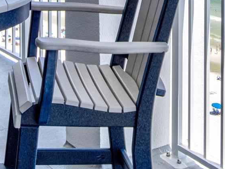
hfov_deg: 20.6
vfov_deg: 13.7
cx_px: 130
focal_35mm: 95
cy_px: -144
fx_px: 617
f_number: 11
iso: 200
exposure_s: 1/320
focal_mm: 18
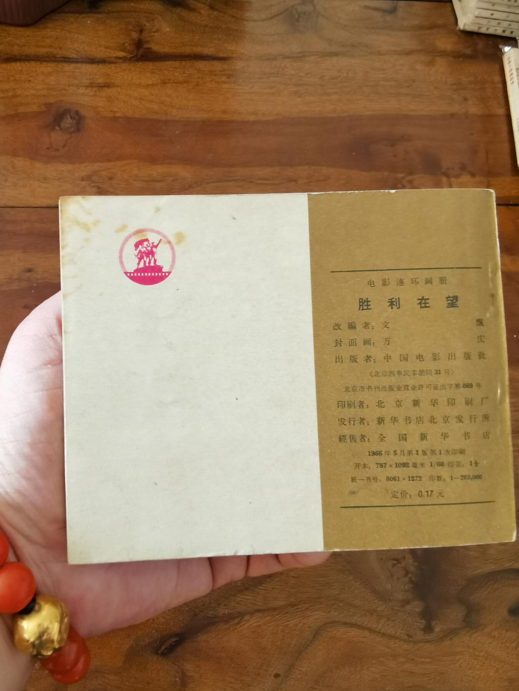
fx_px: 540
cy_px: 346
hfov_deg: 51.4
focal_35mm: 27
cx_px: 260
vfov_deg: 65.3
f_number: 2.2
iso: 125
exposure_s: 1/40
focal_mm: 2.26
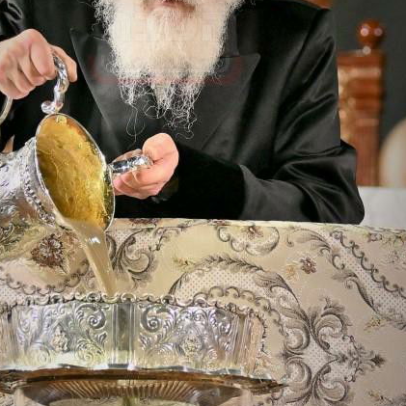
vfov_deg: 5.1
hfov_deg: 5.1
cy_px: 196
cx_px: 168
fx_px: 4525
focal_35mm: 341
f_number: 2.8
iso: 400
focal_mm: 110
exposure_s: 1/250
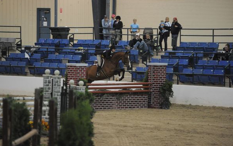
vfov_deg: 6.0
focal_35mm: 219
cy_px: 74
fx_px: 1391
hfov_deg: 9.6
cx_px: 109
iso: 6400
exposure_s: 1/400
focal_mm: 200
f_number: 2.8
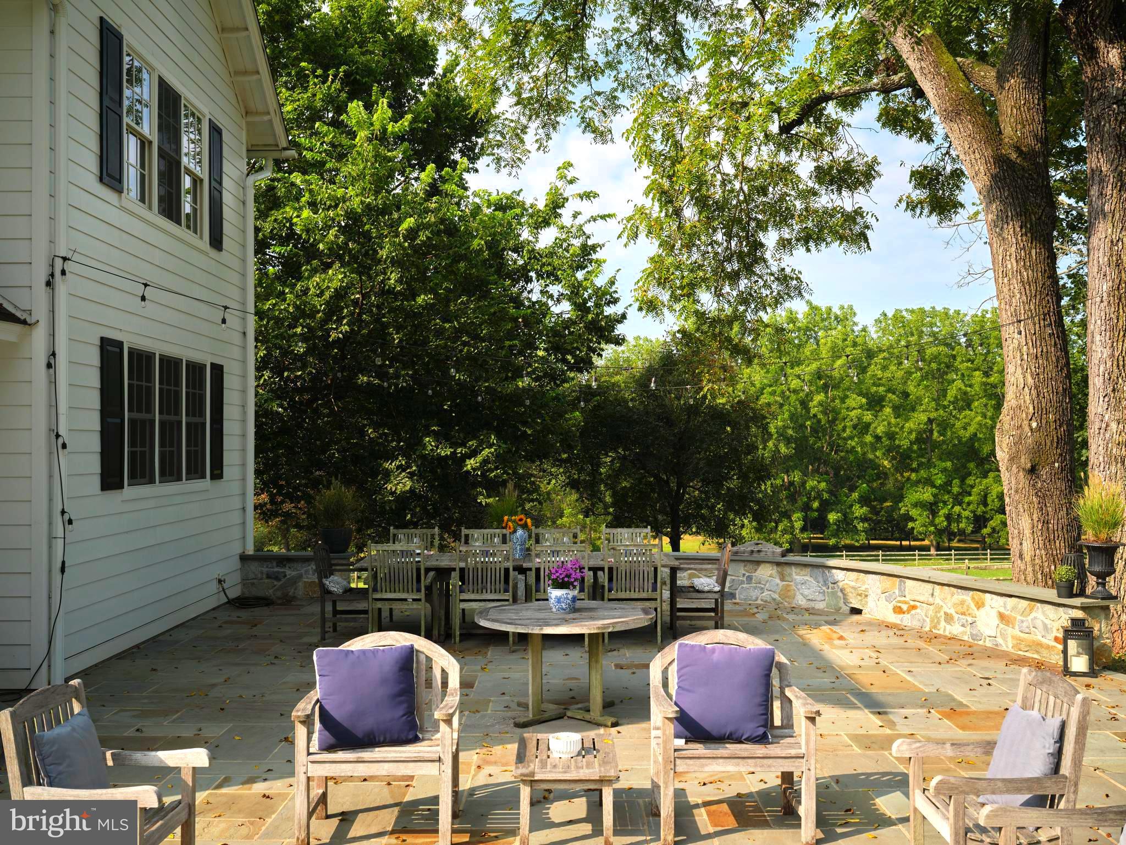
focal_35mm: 36
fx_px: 1171
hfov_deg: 51.4
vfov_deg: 39.7
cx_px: 563
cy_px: 422
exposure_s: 1/800
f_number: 8
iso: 320
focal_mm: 45
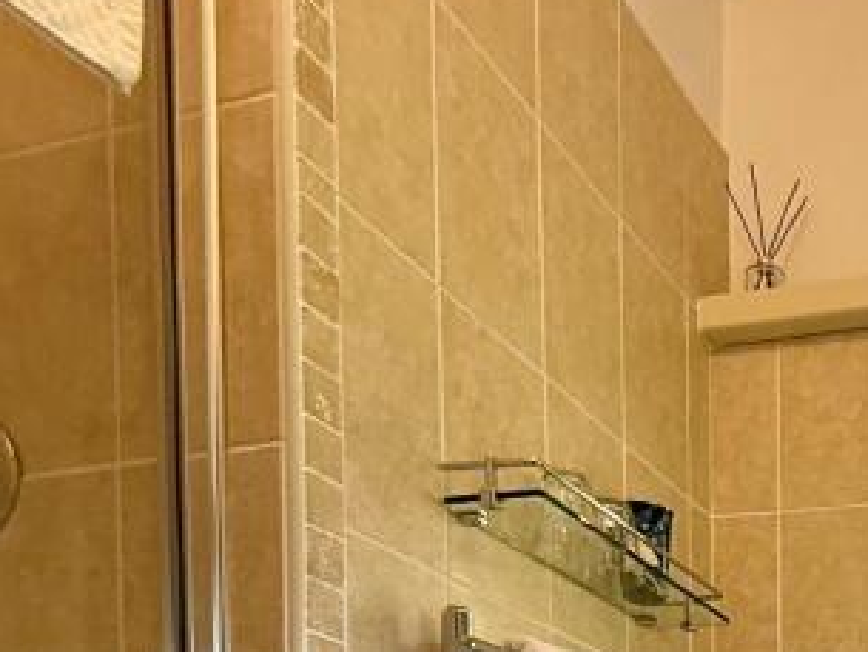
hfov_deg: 34.4
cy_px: 1008
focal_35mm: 47
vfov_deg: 23.7
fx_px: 1179
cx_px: 976
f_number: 2.2
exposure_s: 1/100
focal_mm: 2.22
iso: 200
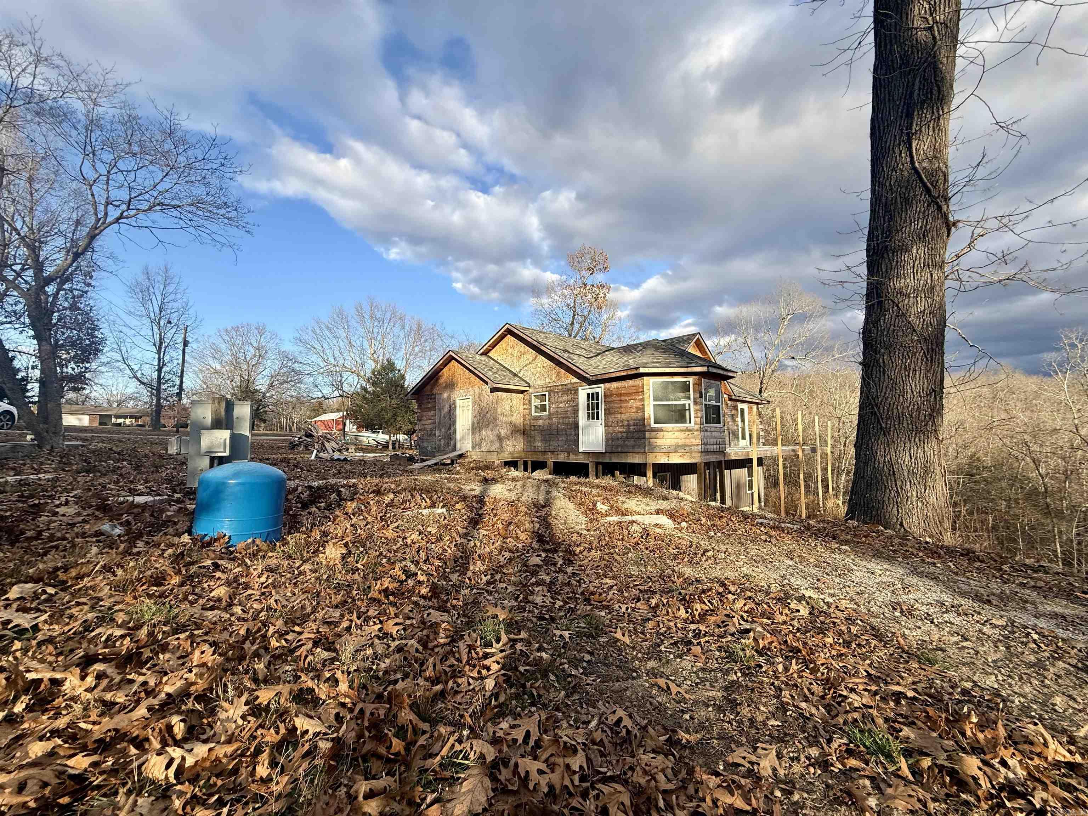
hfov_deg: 102.1
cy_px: 408
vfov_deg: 85.7
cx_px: 544
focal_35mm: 14
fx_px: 440
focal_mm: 2.22
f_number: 2.2
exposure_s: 1/751
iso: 50
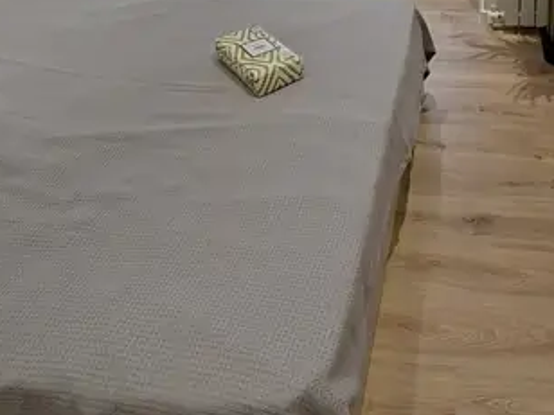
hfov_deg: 47.2
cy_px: -182
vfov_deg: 27.8
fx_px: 608
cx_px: 416
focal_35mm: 38
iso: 40
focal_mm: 1.74
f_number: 2.2
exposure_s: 1/50
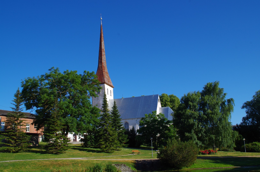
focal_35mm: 42
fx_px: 303
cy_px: 86
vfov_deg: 31.8
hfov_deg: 46.5
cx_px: 130
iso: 100
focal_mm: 28
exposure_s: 1/125
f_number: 11
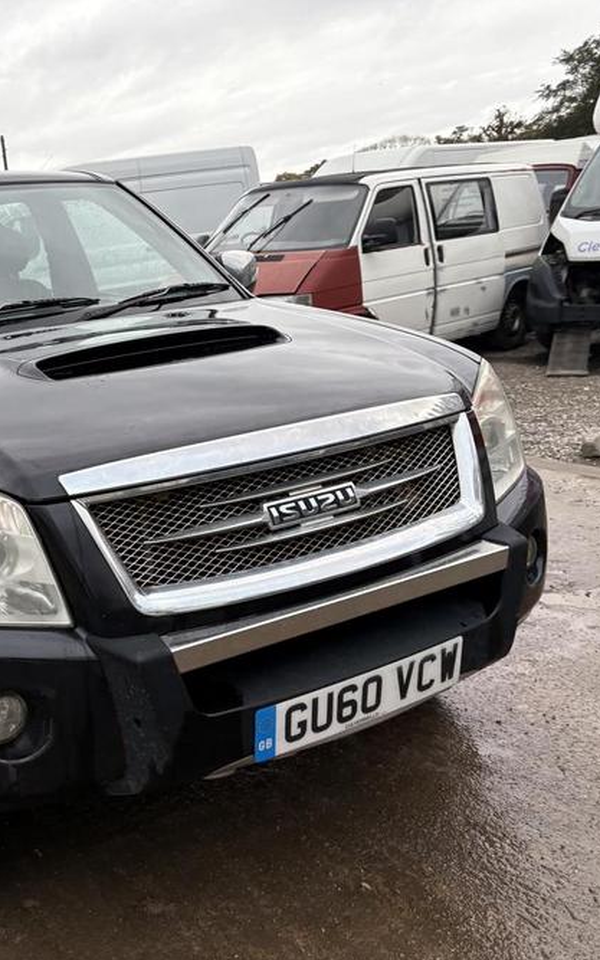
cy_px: 481
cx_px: 66
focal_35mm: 37
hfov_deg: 32.8
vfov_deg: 52.7
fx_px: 968
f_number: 1.6
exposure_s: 1/189
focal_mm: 5.96
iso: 50
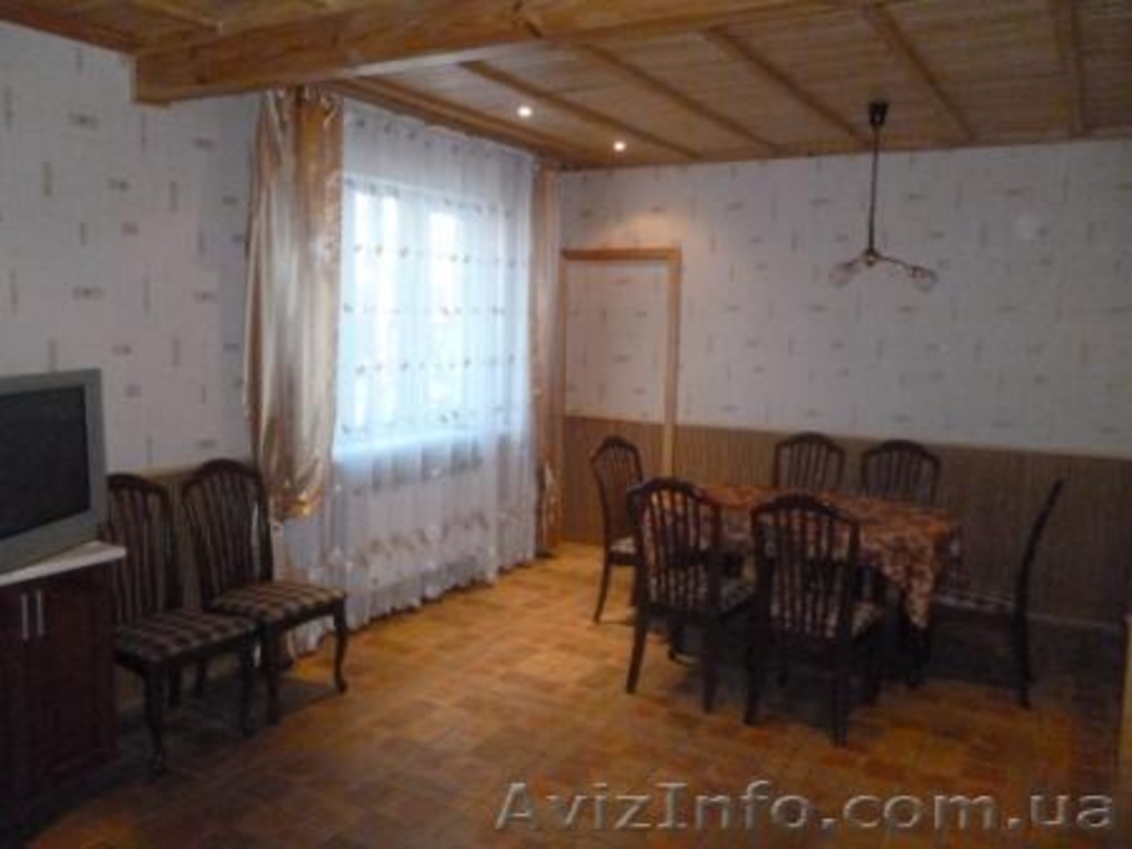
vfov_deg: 49.7
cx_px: 566
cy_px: 424
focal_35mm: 28
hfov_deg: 63.4
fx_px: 916
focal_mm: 5
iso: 1000
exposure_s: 1/60
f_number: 3.1
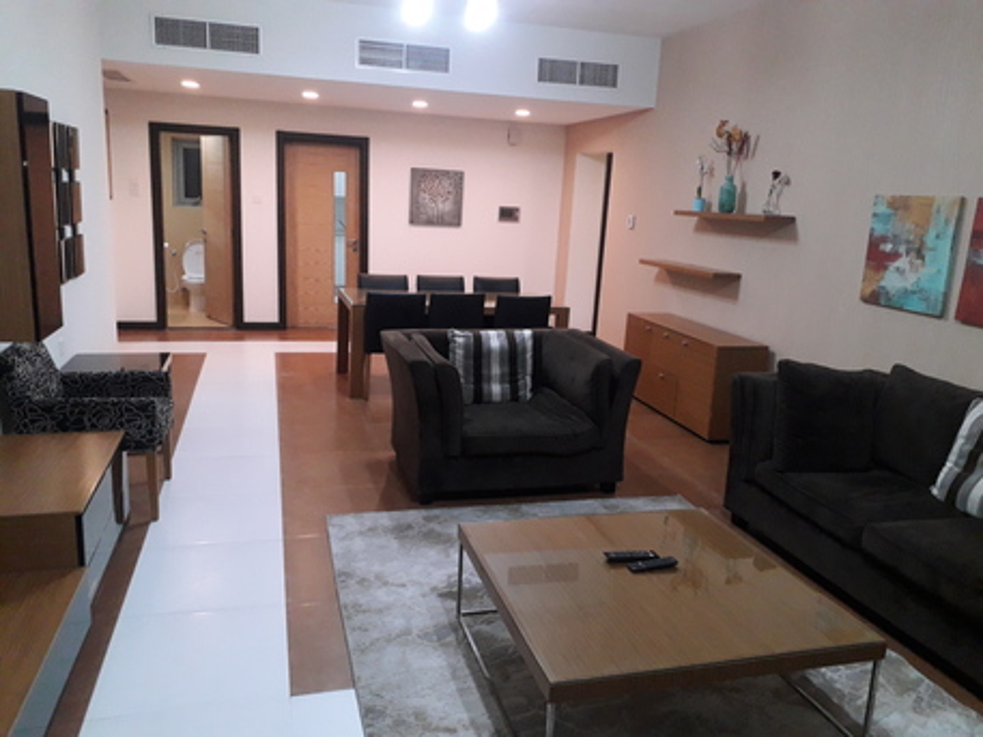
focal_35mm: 27
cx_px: 492
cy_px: 368
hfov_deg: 65.3
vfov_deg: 51.4
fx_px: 767
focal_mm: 3.6
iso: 250
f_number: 1.9
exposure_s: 1/50
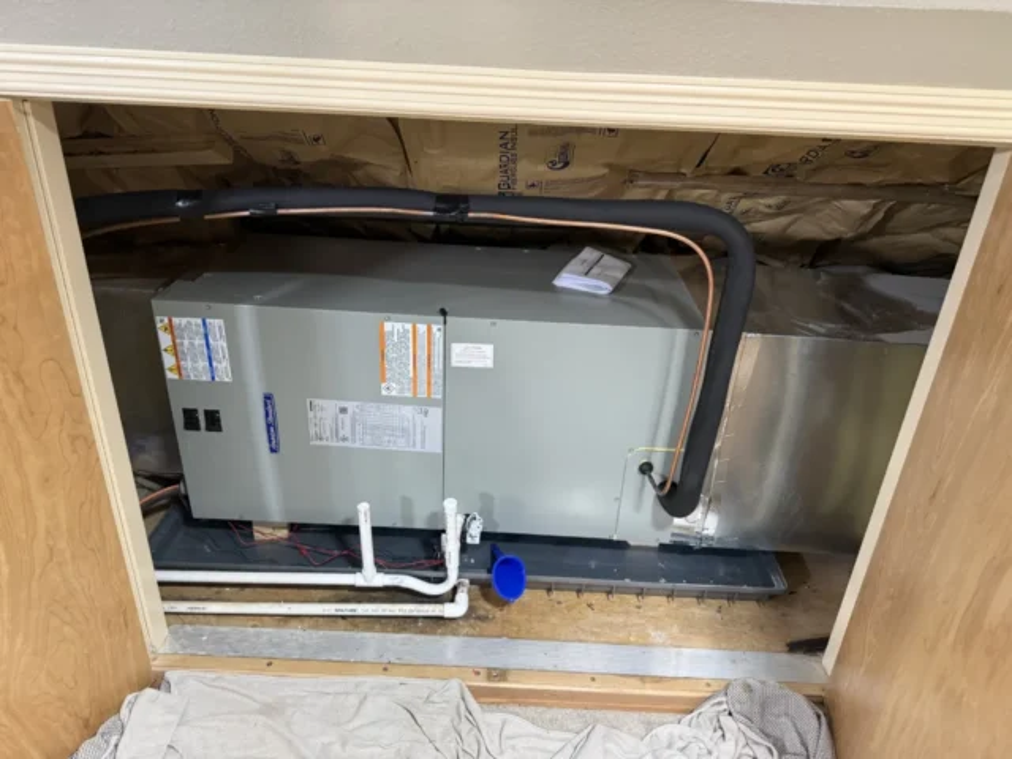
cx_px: 506
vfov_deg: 56.8
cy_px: 380
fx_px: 702
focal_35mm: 24
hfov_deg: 71.6
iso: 400
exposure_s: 1/60
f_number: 1.78
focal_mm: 6.76
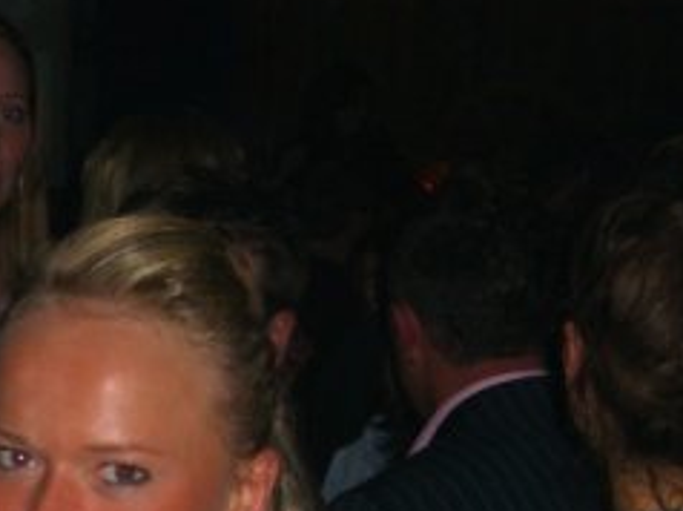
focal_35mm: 116
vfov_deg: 12.4
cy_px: 623
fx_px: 2286
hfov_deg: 16.7
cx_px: 57
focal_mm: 9.5
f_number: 3.1
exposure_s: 1/60
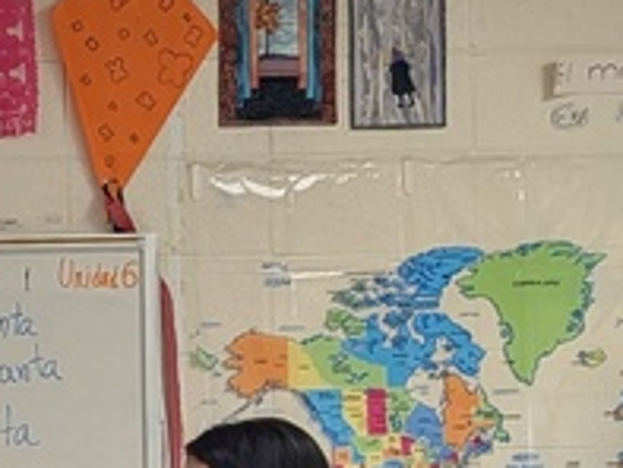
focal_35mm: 125
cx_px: -857
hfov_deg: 12.5
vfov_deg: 11.7
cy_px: 495
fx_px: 2251
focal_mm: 6.9
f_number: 1.68
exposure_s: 1/120
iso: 39
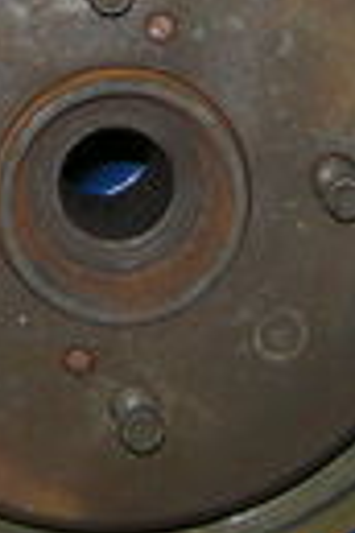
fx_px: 2662
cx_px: -99
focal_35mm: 180
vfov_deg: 11.1
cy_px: -202
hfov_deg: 7.5
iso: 64
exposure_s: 1/60
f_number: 2.8
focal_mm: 5.7
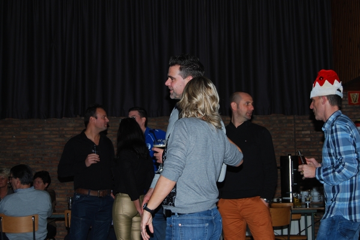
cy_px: 120
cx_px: 180
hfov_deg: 31.9
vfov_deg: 21.6
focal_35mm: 63
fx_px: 630
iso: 200
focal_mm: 42
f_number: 5.3
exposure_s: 1/60
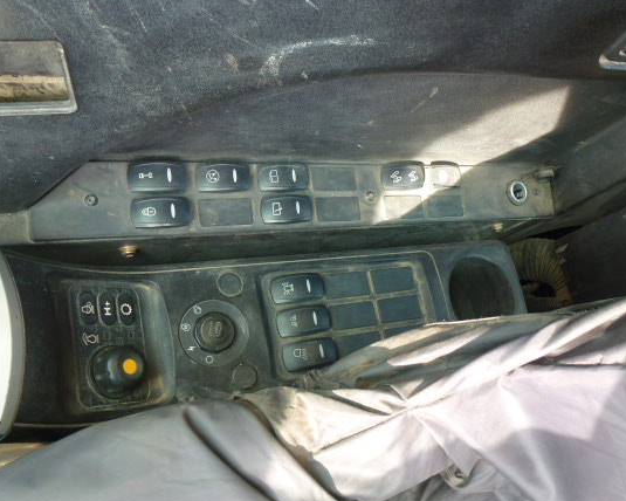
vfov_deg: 51.5
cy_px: 272
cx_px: 351
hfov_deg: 62.0
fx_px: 519
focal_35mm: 28
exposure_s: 1/50
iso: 100
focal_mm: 4.3
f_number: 3.3
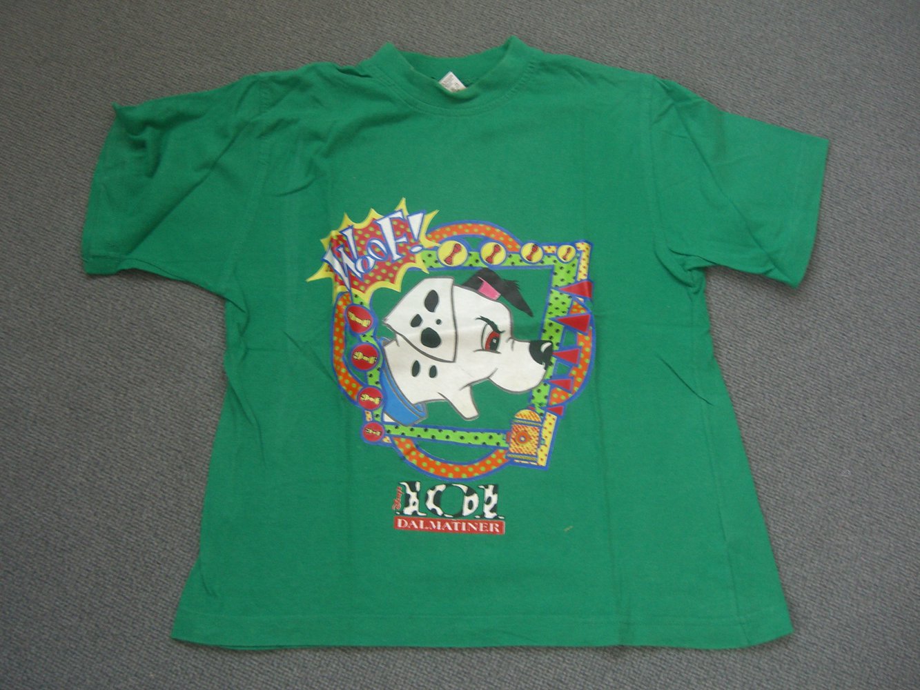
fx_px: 1010
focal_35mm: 38
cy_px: 345
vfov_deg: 37.7
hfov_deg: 49.0
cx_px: 460
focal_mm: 7.9
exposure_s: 1/10
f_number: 2.8
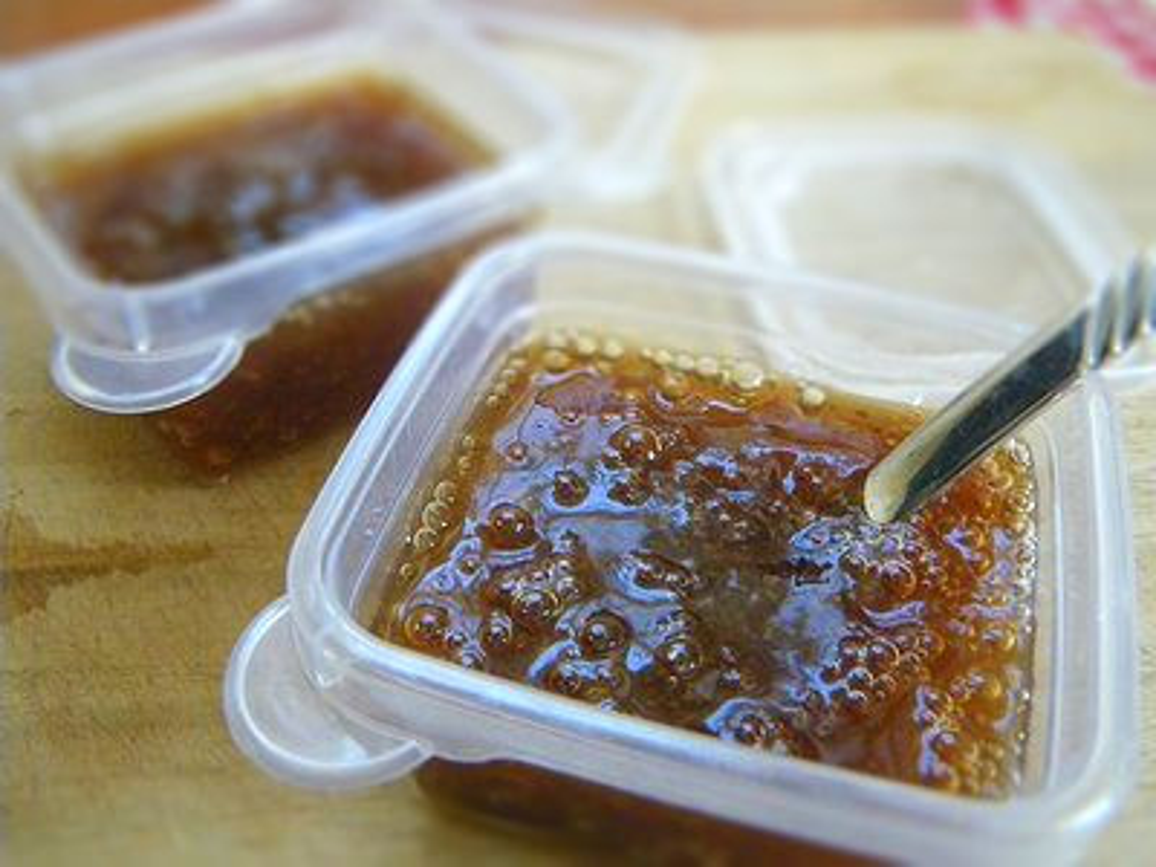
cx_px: 578
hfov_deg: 54.0
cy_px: 434
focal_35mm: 34
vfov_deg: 41.8
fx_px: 1135
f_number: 3.8
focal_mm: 6.1
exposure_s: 1/50
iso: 800
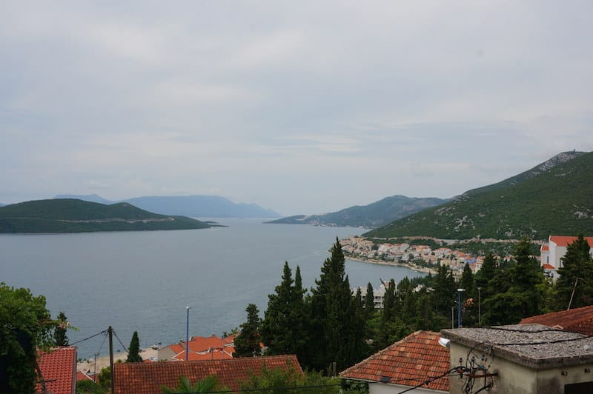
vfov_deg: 36.8
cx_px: 296
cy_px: 197
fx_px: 592
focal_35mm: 36
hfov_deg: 53.2
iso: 125
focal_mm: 24
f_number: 13
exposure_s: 1/200
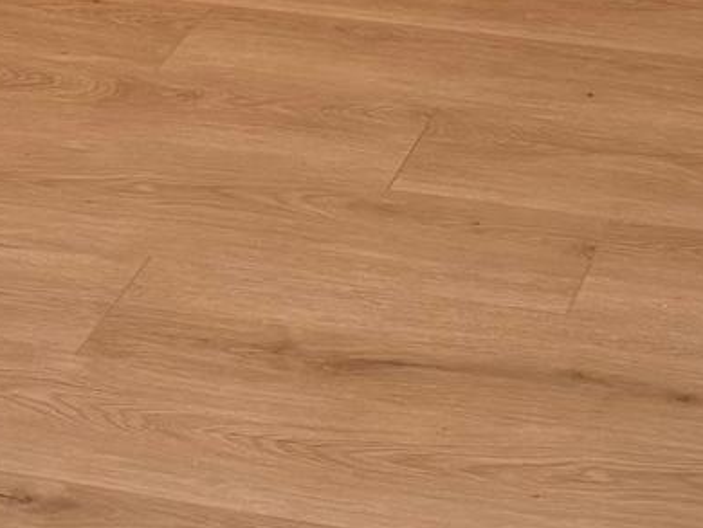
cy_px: -798
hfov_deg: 15.4
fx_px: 2560
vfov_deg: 10.1
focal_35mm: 126
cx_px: 638
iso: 125
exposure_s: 1/60
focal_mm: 6.76
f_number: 1.78
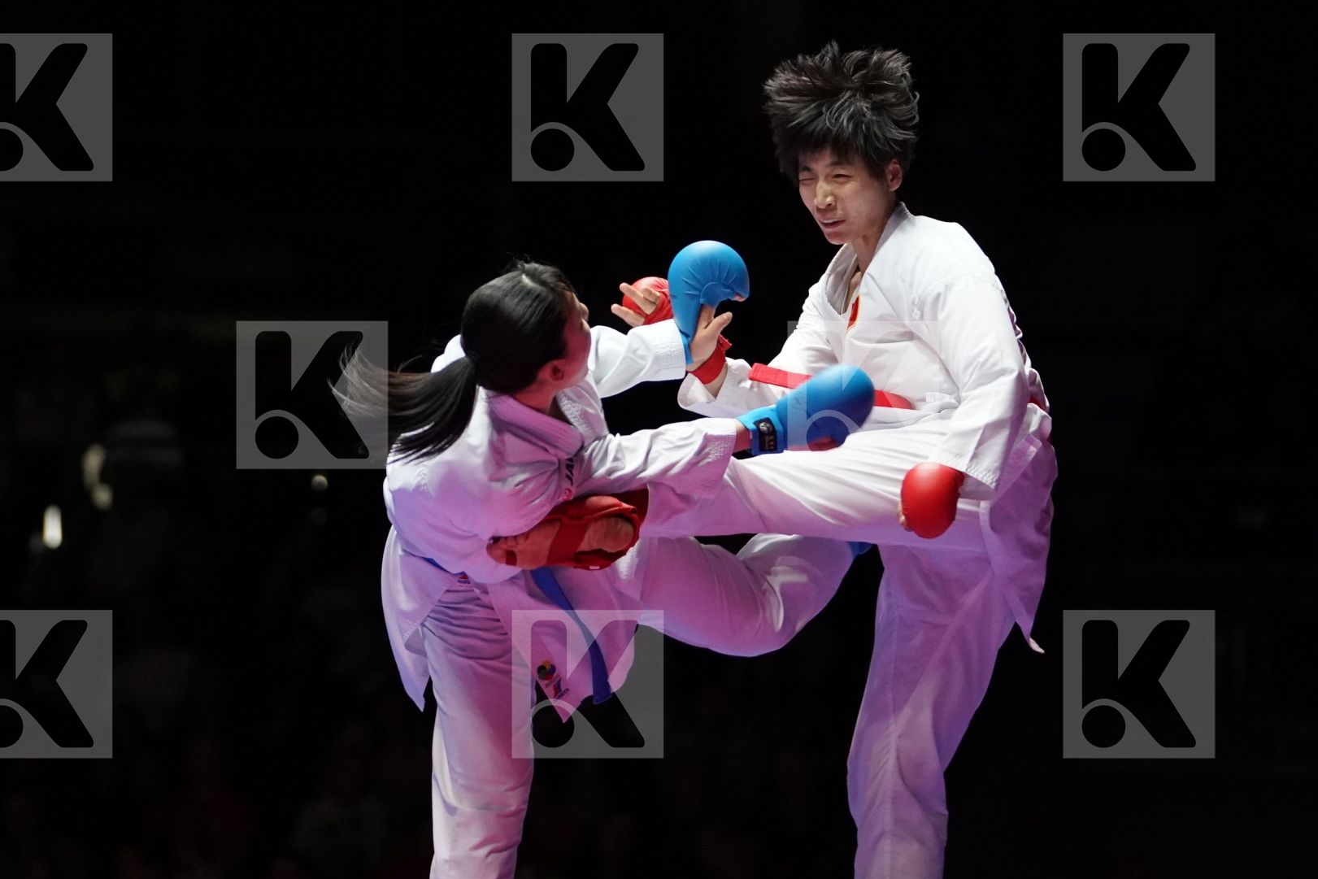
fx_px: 6993
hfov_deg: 10.8
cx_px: 588
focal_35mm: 191
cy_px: 395
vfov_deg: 7.2
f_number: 2.8
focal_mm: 115
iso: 5000
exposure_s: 1/1000
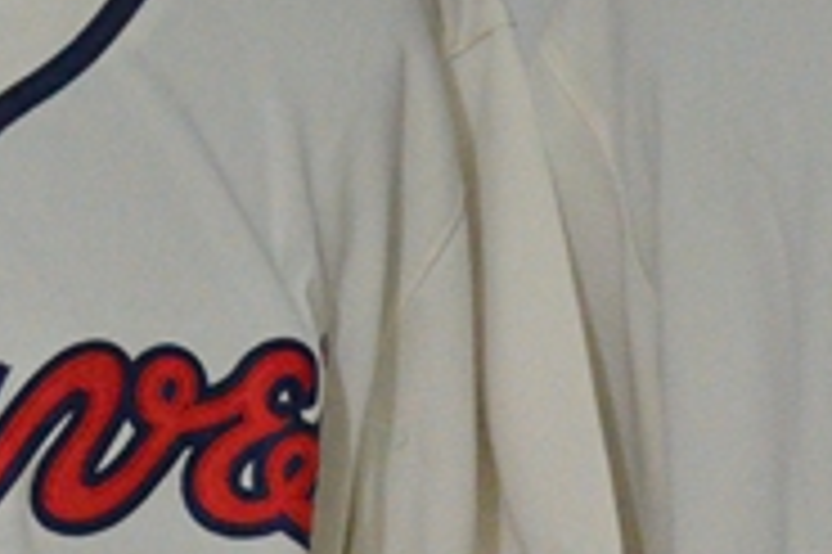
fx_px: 7181
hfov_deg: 6.6
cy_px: 590
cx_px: 535
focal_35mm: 311
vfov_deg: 4.4
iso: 4000
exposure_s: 1/60
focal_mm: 48
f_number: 4.5
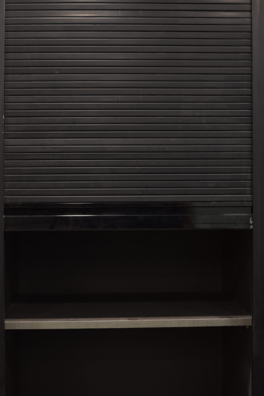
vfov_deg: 27.0
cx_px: 132
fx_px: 825
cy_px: 198
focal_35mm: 75
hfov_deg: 18.2
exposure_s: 1/250
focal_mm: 50
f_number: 1.8
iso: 400
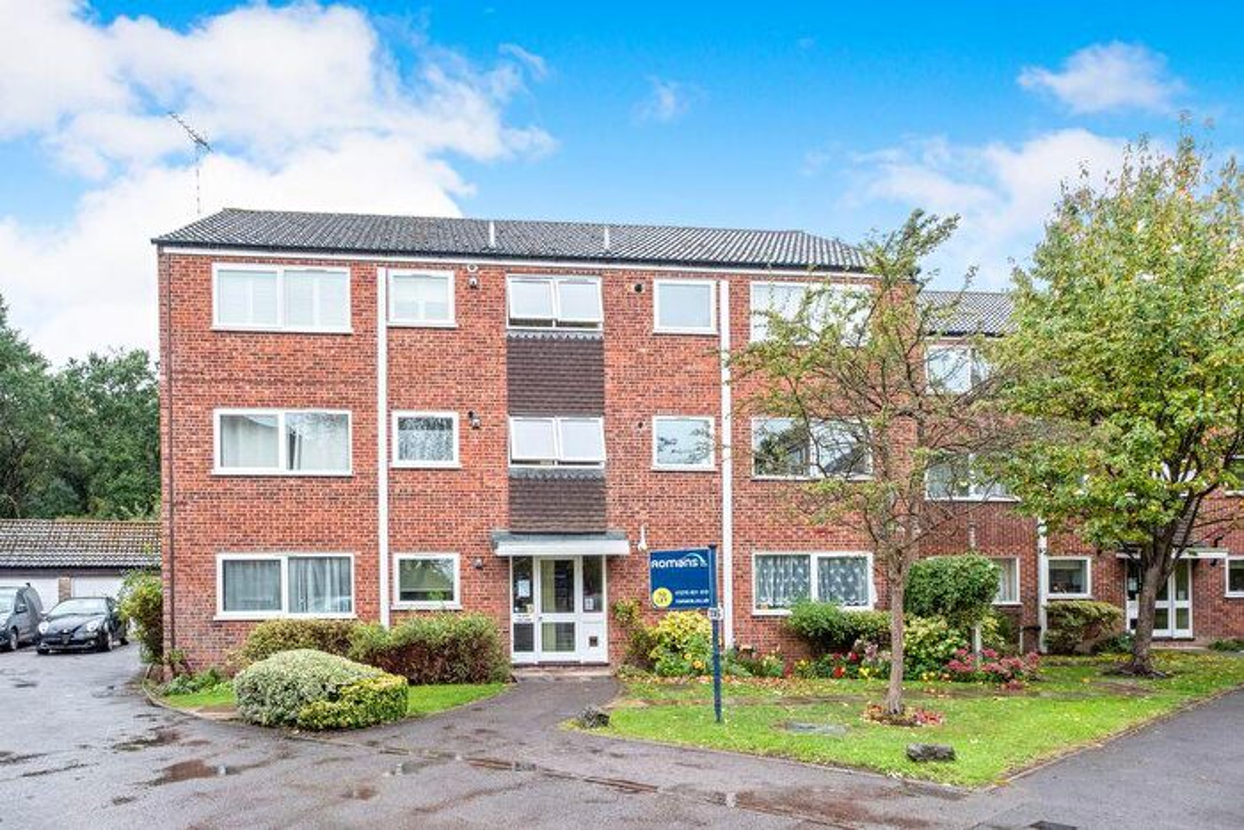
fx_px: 726
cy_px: 415
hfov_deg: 81.2
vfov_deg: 59.5
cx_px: 622
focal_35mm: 21
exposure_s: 1/200
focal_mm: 13.8
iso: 500
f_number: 5.6
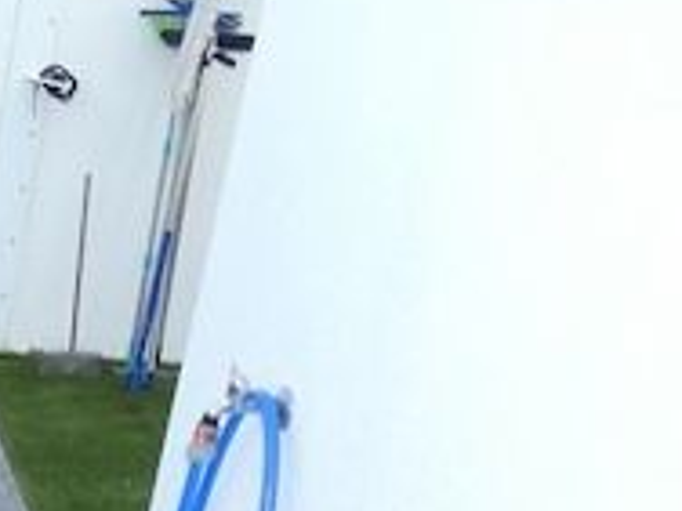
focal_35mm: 75
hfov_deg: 19.6
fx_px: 1478
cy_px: 439
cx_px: -535
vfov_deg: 19.4
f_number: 2.8
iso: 80
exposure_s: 1/200
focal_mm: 3.6
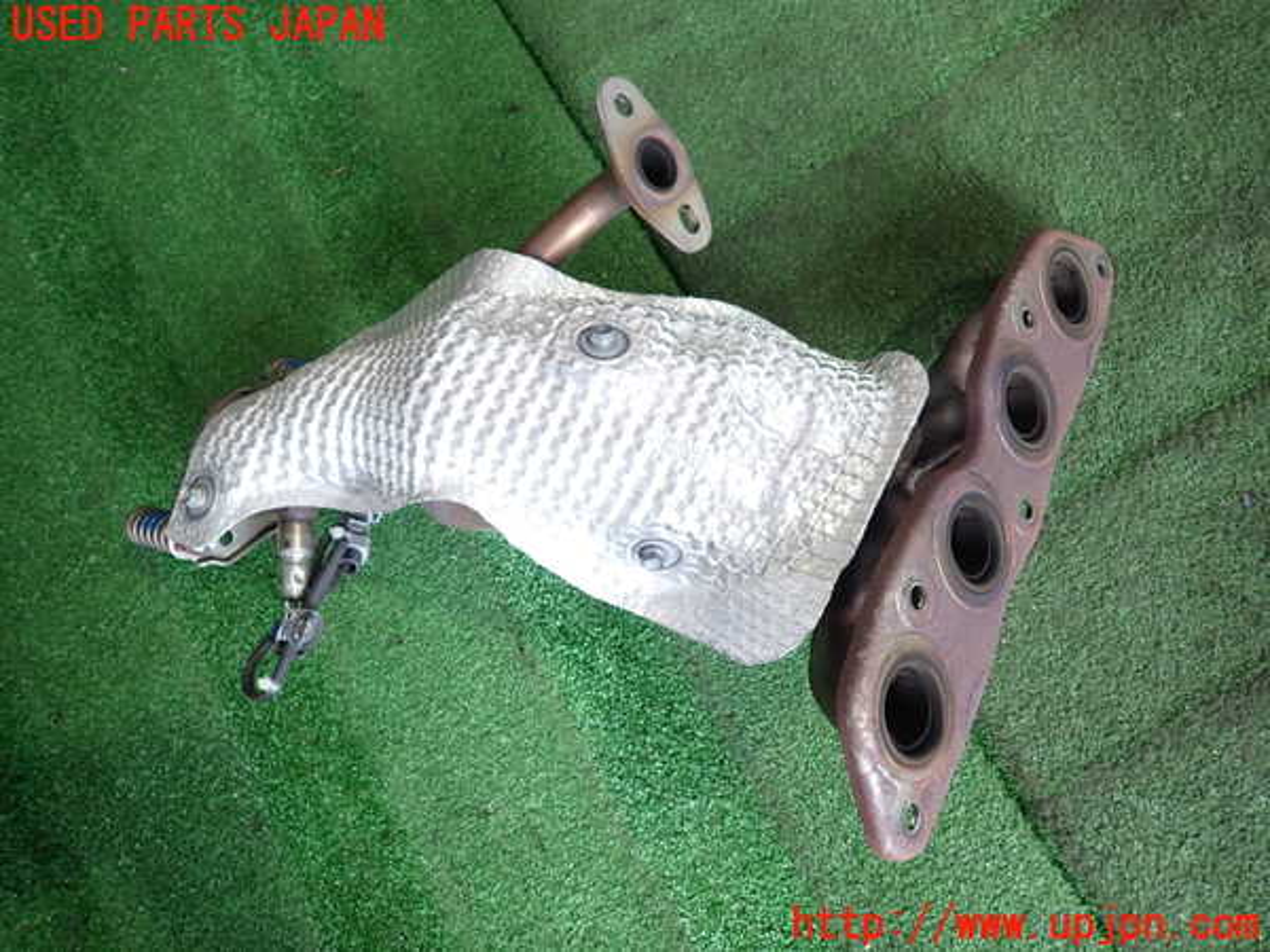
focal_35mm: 25
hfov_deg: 69.4
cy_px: 476
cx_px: 635
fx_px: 917
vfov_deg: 54.9
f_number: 2
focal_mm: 4.5
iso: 200
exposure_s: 1/40
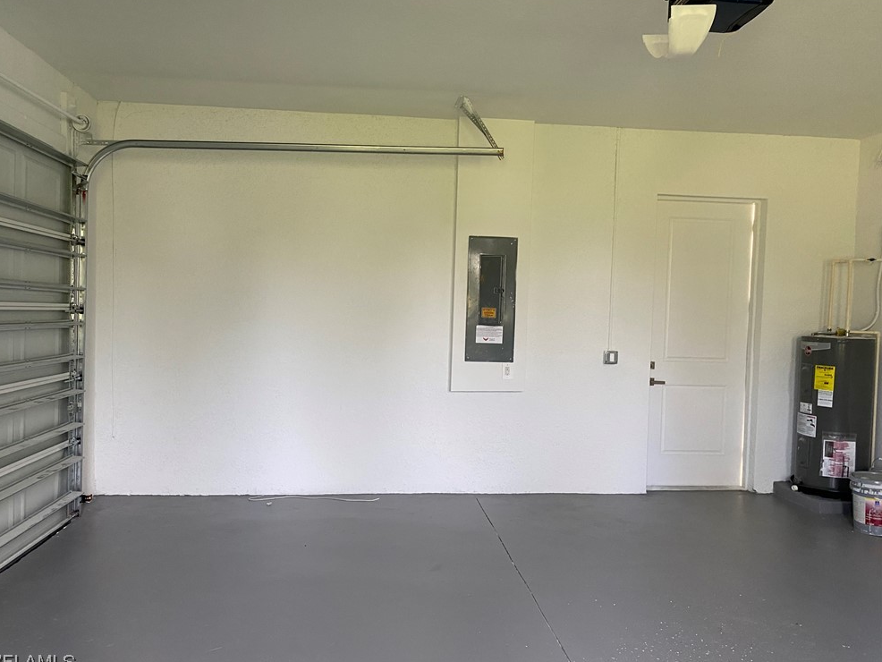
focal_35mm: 27
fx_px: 688
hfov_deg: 65.3
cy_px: 334
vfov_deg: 51.4
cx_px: 425
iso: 200
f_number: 1.8
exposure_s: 1/60
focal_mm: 4.25
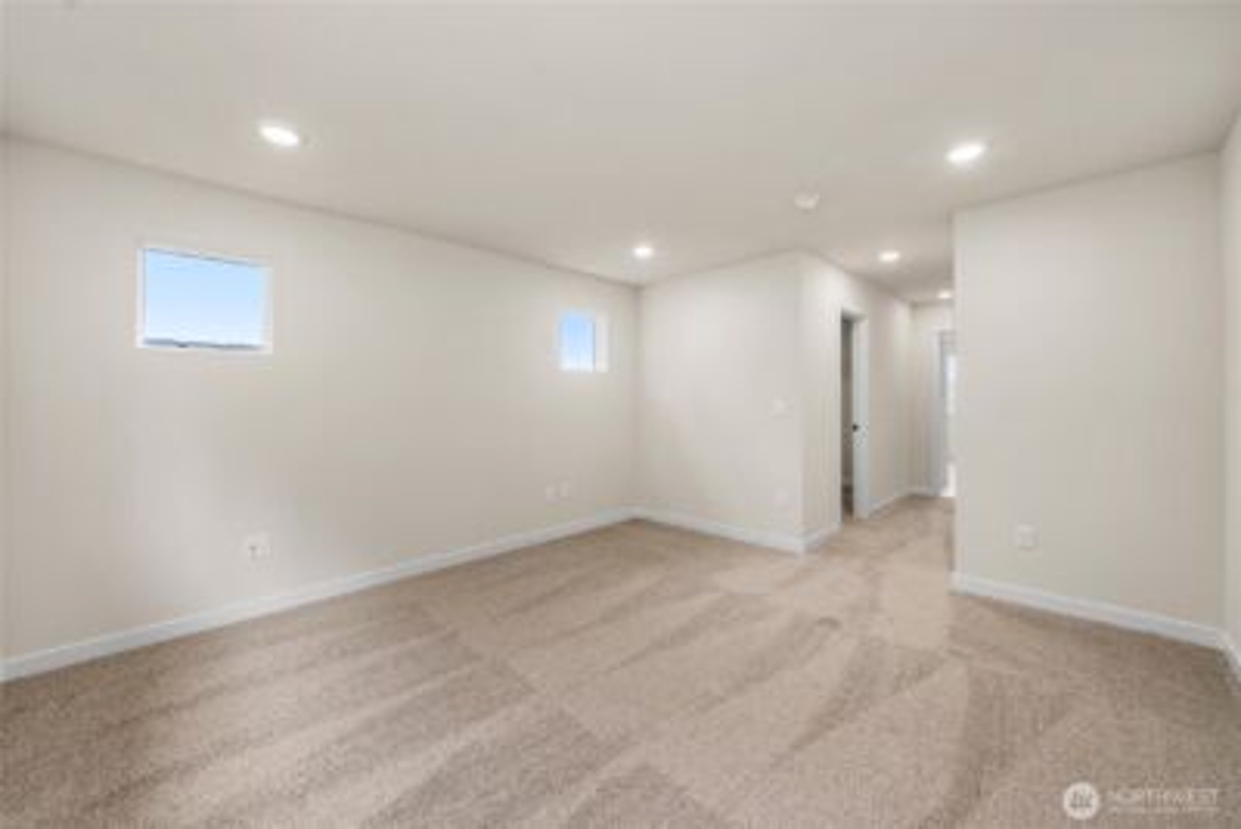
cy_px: 414
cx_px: 620
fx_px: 448
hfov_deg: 108.3
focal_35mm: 13
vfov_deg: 85.5
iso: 100
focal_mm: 13
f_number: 7.1
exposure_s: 1/60
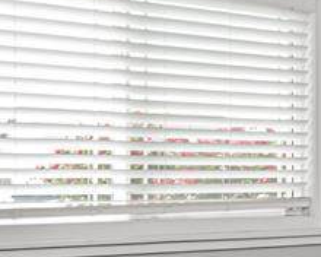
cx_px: 292
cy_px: 180
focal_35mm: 82
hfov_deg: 22.7
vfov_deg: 18.6
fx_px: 779
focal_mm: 10
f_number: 10
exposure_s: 1/60
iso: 800
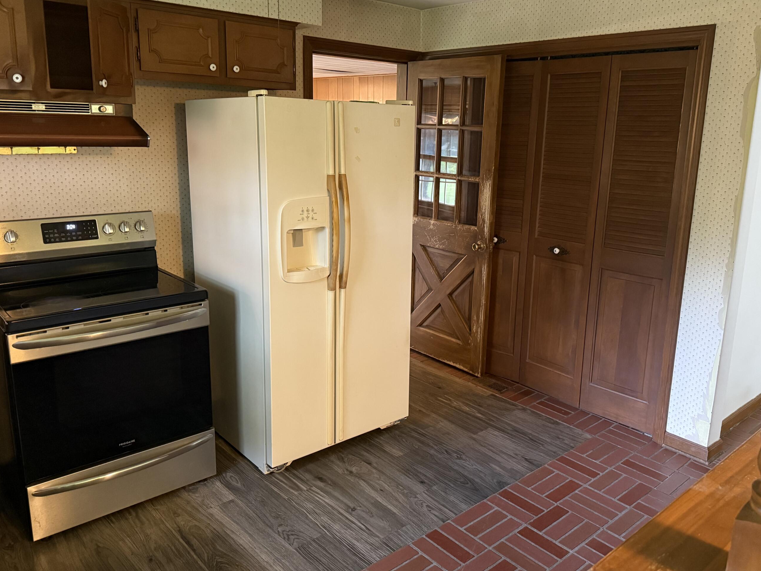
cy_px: 260
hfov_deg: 63.4
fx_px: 616
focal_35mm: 28
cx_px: 405
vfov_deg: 49.7
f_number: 1.78
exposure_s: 1/30
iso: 800
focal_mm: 6.76
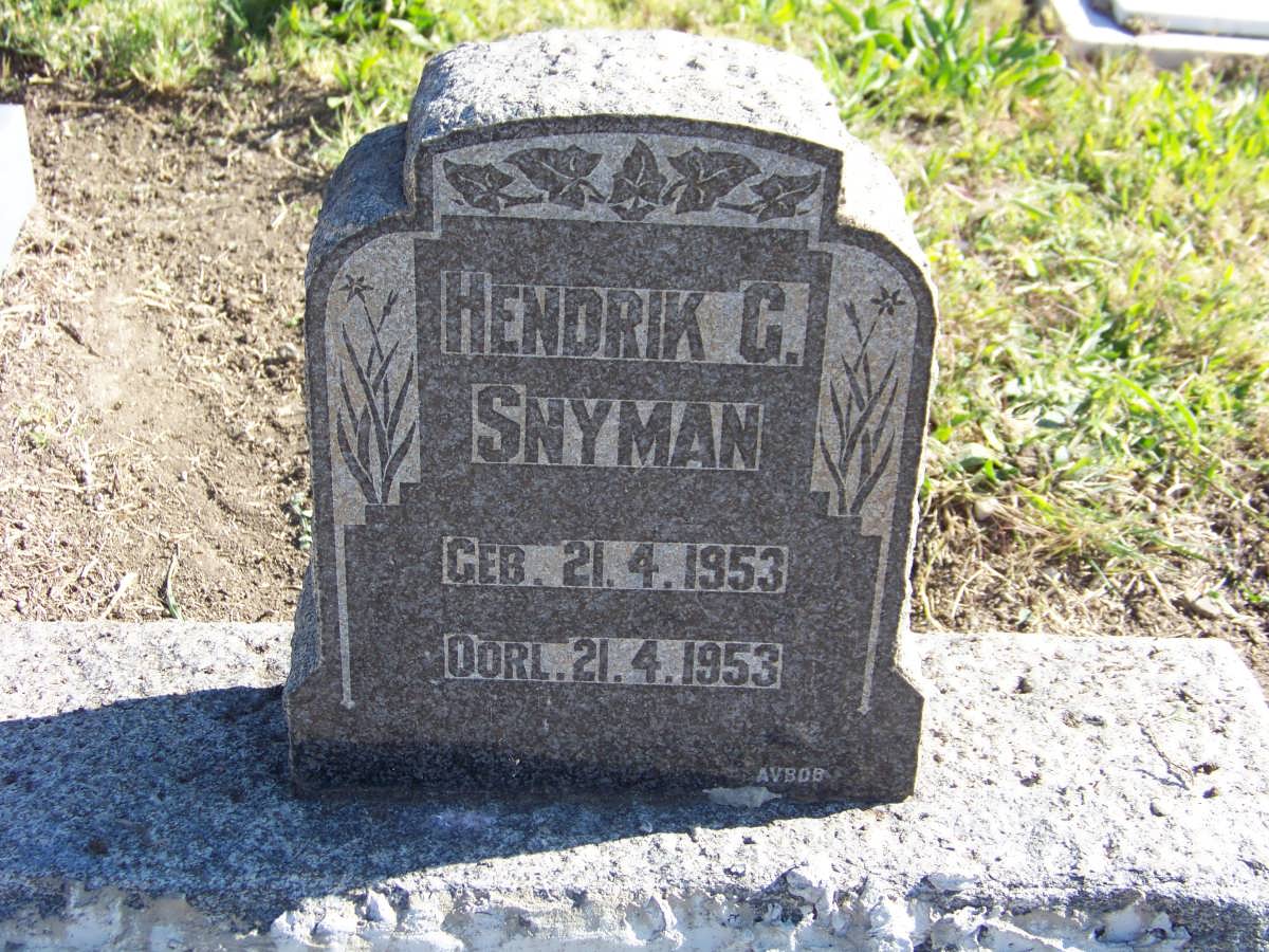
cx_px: 634
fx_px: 2016
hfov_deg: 34.9
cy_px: 476
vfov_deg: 26.6
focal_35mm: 55
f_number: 3.2
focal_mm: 9.36
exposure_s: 1/250
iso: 64
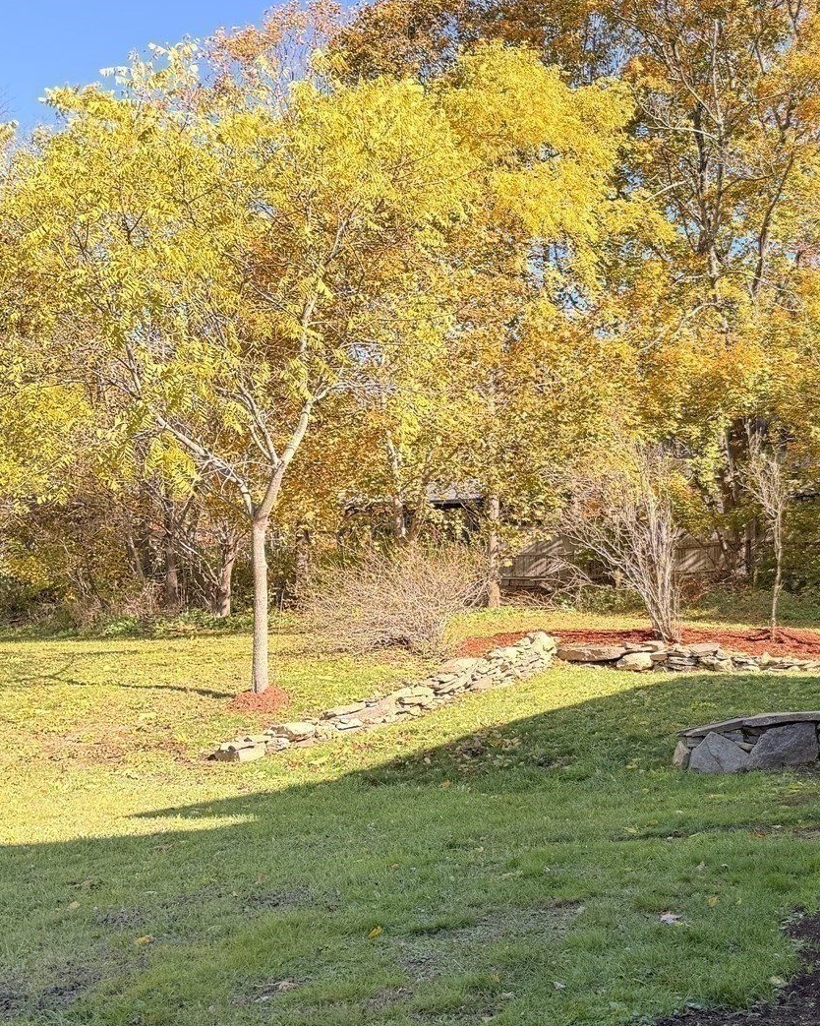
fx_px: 1396
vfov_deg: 40.2
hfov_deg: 32.2
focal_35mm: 46
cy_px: 586
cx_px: 610
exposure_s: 1/272
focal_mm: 6.76
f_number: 1.78
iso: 80
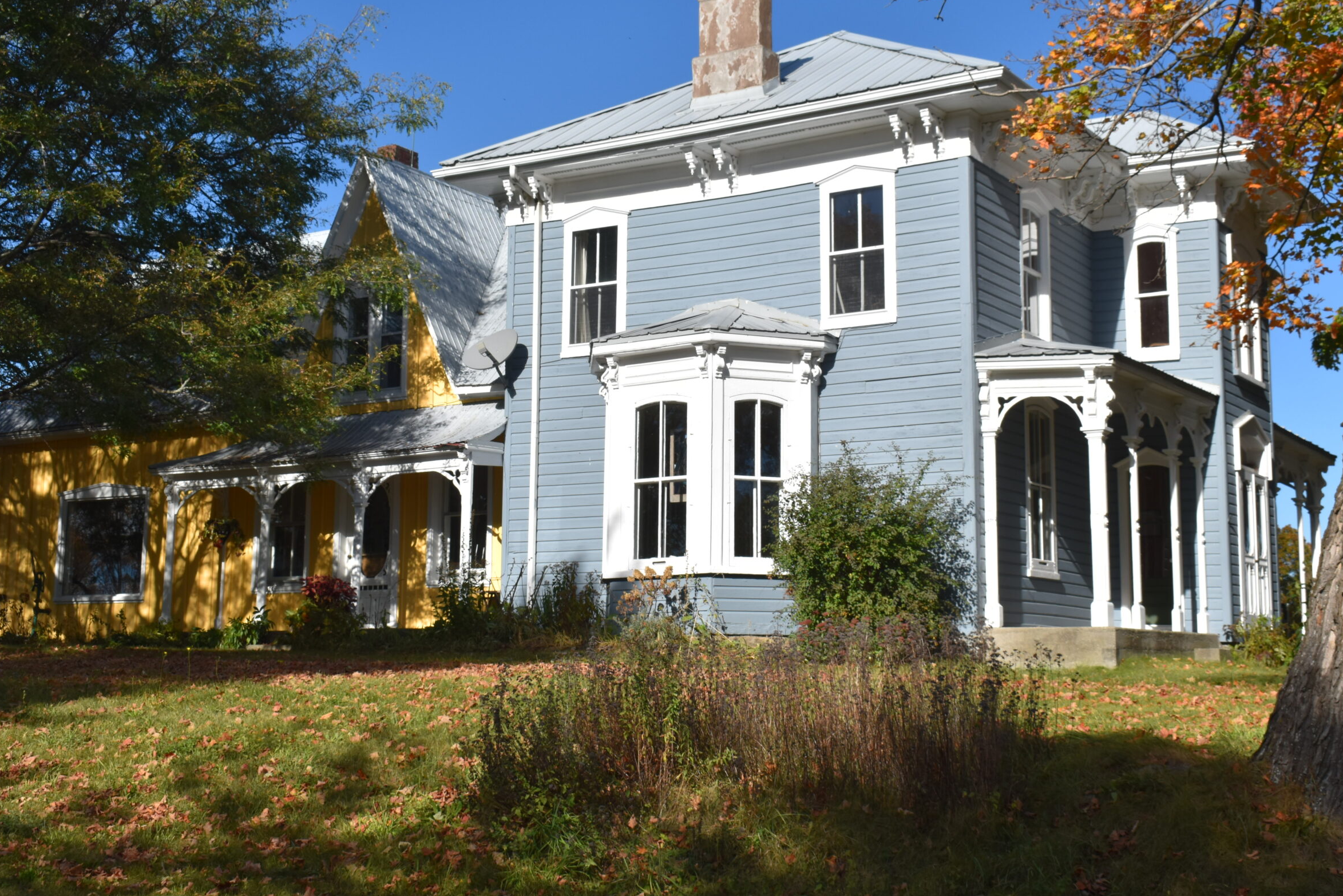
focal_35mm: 50
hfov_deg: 39.9
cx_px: 691
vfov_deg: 27.2
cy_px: 443
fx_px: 1848
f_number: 10
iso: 200
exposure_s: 1/400
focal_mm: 31
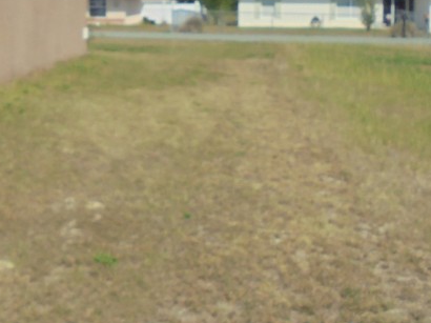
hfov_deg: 28.3
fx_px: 809
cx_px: 17
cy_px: 18
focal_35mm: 65
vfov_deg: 21.9
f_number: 11.5
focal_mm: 4.6
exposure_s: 1/125
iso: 100
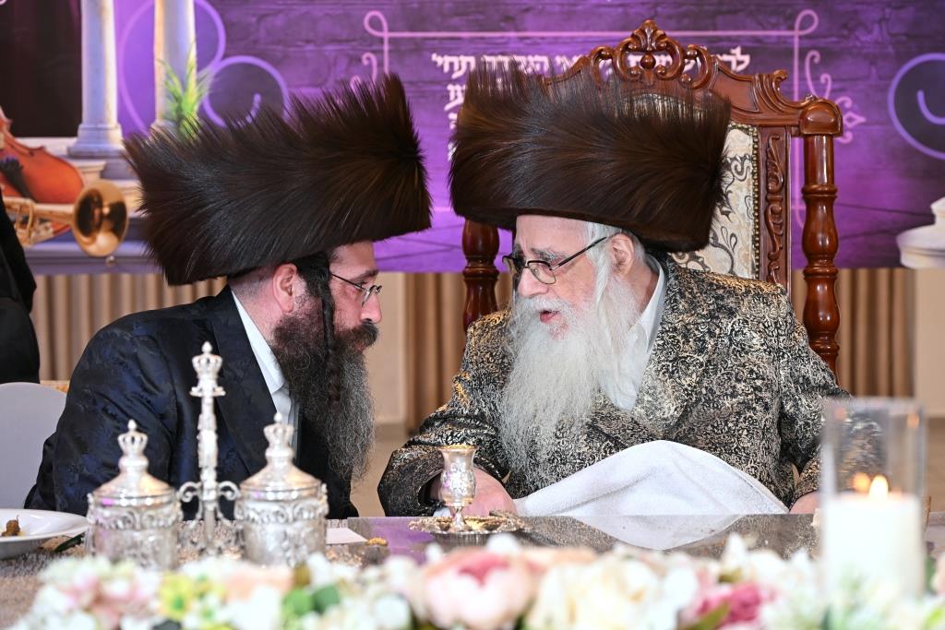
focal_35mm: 102
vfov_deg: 13.4
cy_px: 315
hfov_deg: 20.0
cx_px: 472
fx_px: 2678
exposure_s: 1/125
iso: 800
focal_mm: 102
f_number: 5
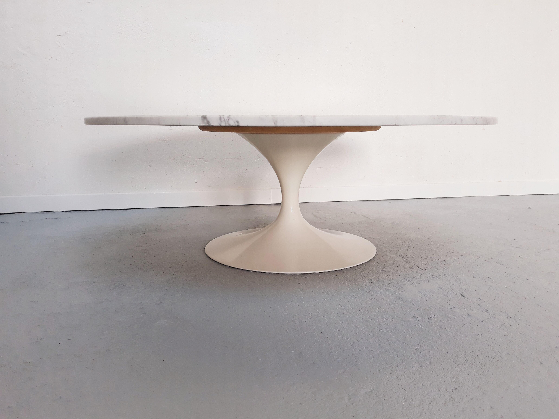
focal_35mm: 27
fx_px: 436
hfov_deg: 65.3
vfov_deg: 51.4
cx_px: 280
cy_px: 210
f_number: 1.7
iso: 50
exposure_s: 1/100
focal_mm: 3.71
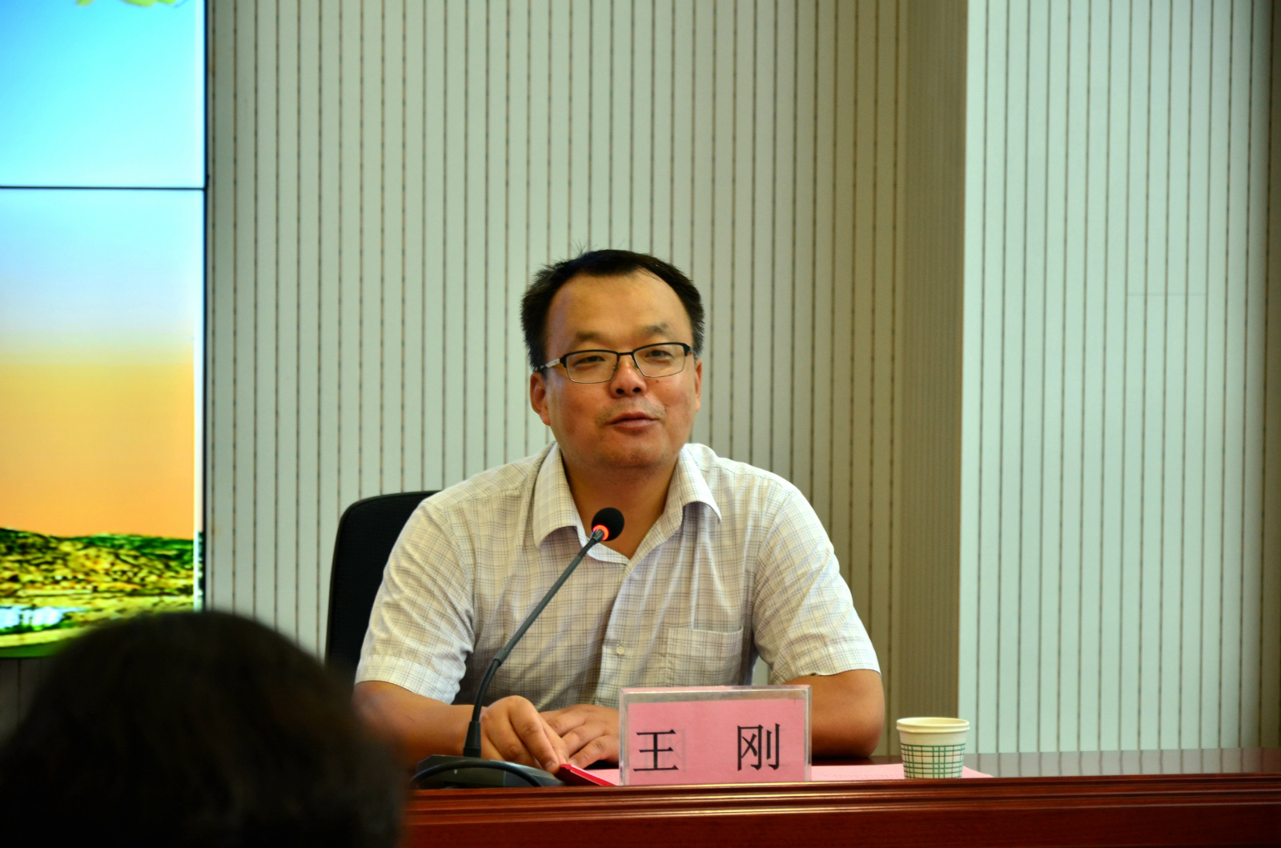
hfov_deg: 13.1
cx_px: 640
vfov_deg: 8.7
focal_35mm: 158
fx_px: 5592
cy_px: 424
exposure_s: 1/60
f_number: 5.6
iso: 400
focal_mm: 105
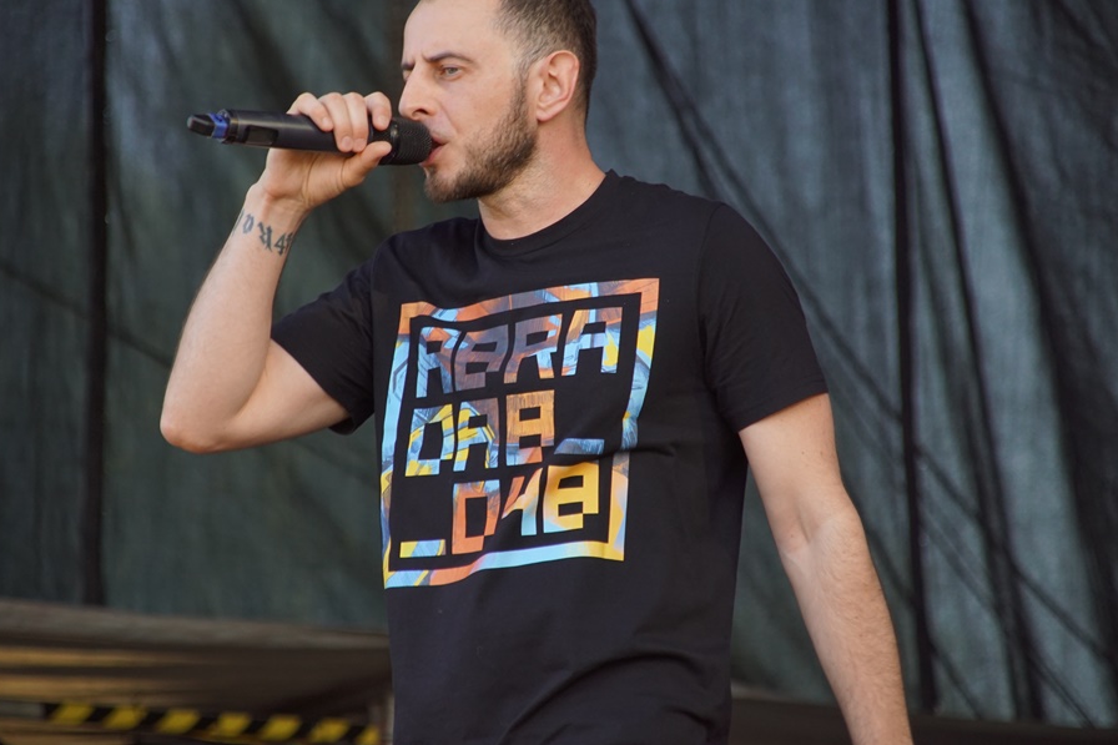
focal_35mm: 268
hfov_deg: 7.7
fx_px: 8321
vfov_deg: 5.1
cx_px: 527
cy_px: 335
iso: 500
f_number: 6.3
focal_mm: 160
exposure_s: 1/250
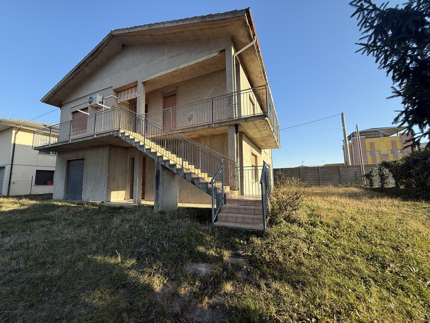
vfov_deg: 85.7
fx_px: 174
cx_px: 215
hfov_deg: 102.1
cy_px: 162
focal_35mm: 14
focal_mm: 2.22
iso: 50
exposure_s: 1/631
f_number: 2.2
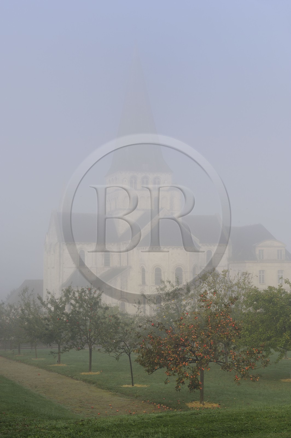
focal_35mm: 62
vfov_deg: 32.4
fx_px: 753
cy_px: 219
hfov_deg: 21.9
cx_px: 146
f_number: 10
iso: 200
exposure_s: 1/160
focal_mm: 62
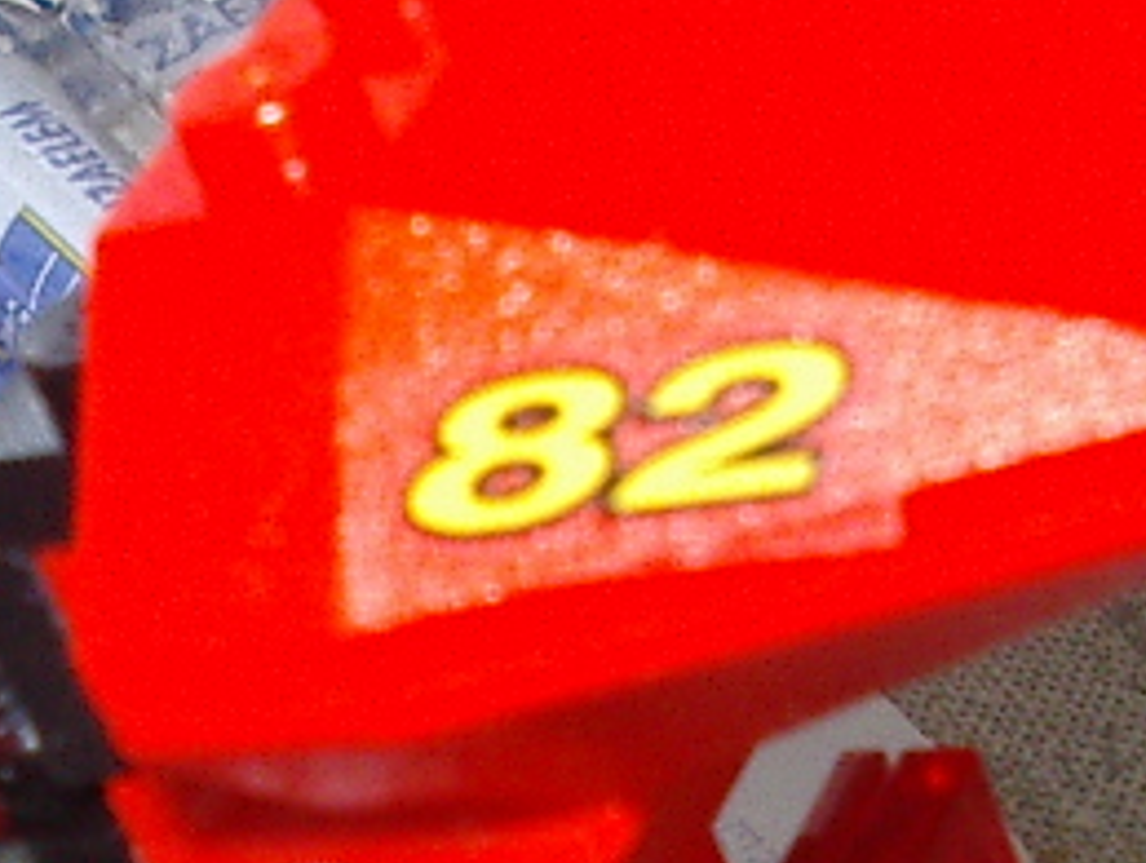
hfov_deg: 12.6
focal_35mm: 150
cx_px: -496
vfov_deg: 9.8
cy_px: 1013
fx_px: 4973
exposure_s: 1/60
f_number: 4.8
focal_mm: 5.8
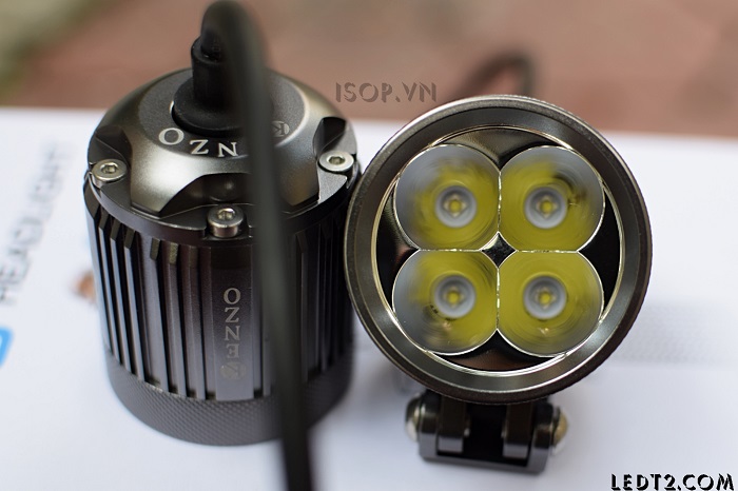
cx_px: 369
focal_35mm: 52
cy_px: 246
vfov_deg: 25.7
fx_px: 1076
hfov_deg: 37.9
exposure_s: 1/200
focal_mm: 35
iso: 200
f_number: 2.5
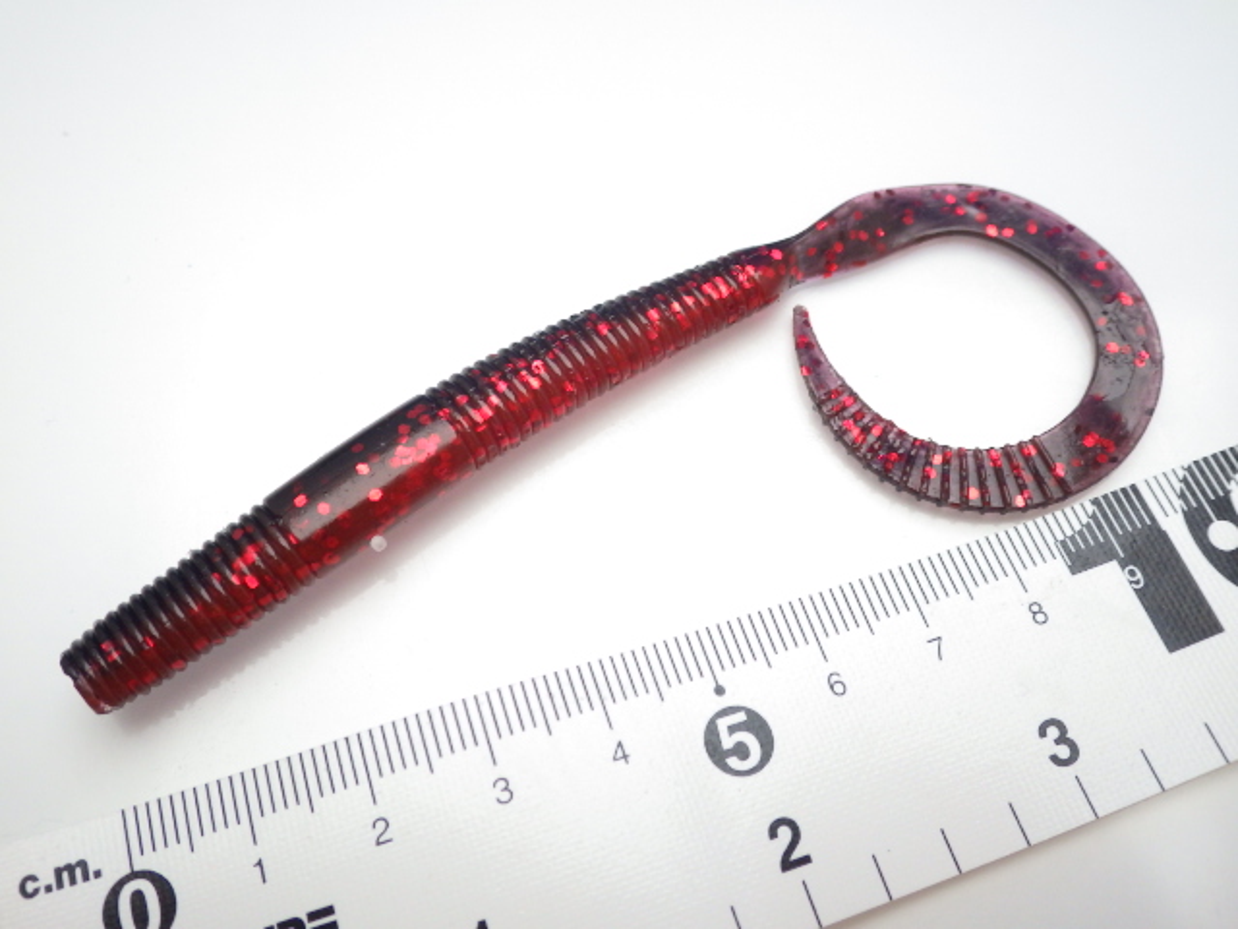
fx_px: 1109
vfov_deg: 45.4
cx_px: 619
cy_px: 464
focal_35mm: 31
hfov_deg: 58.4
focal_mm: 5.5
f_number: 3.1
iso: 250
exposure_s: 1/45
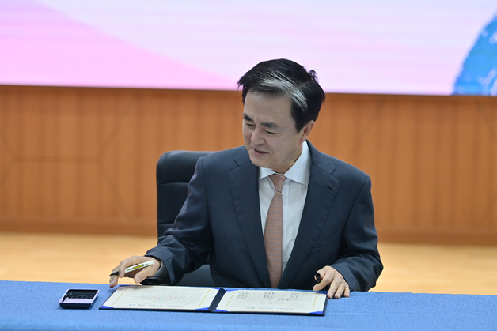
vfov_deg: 10.2
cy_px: 166
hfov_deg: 15.2
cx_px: 248
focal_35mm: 135
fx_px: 1864
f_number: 4
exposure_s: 1/200
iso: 1000
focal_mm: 135
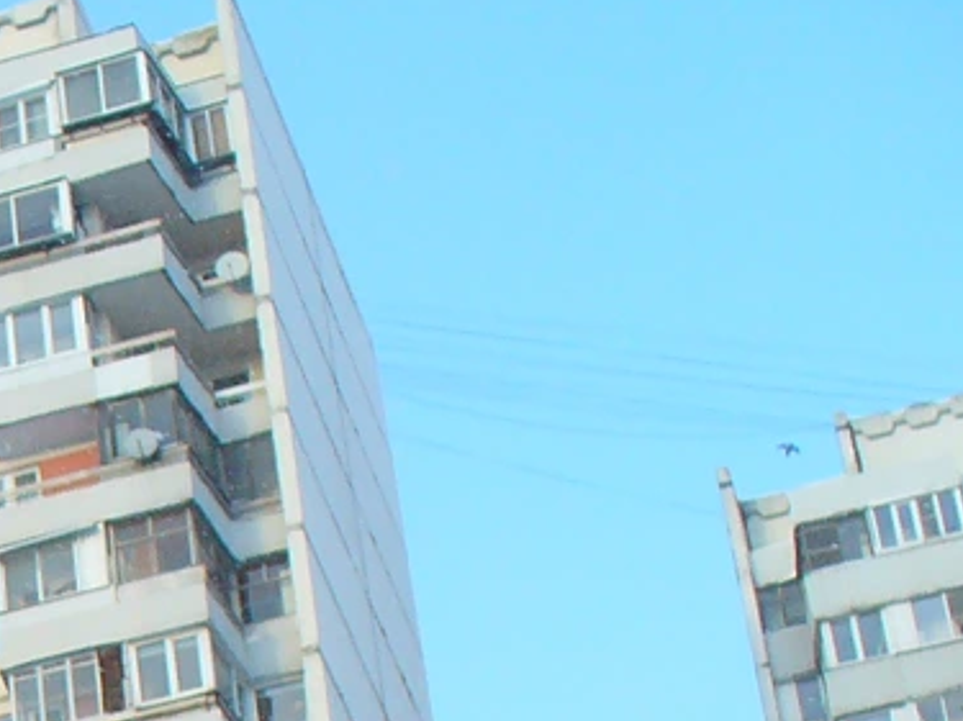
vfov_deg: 10.0
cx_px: -573
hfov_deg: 13.1
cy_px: 1215
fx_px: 3921
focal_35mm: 141
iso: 80
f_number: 2.8
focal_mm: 6.1
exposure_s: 1/250
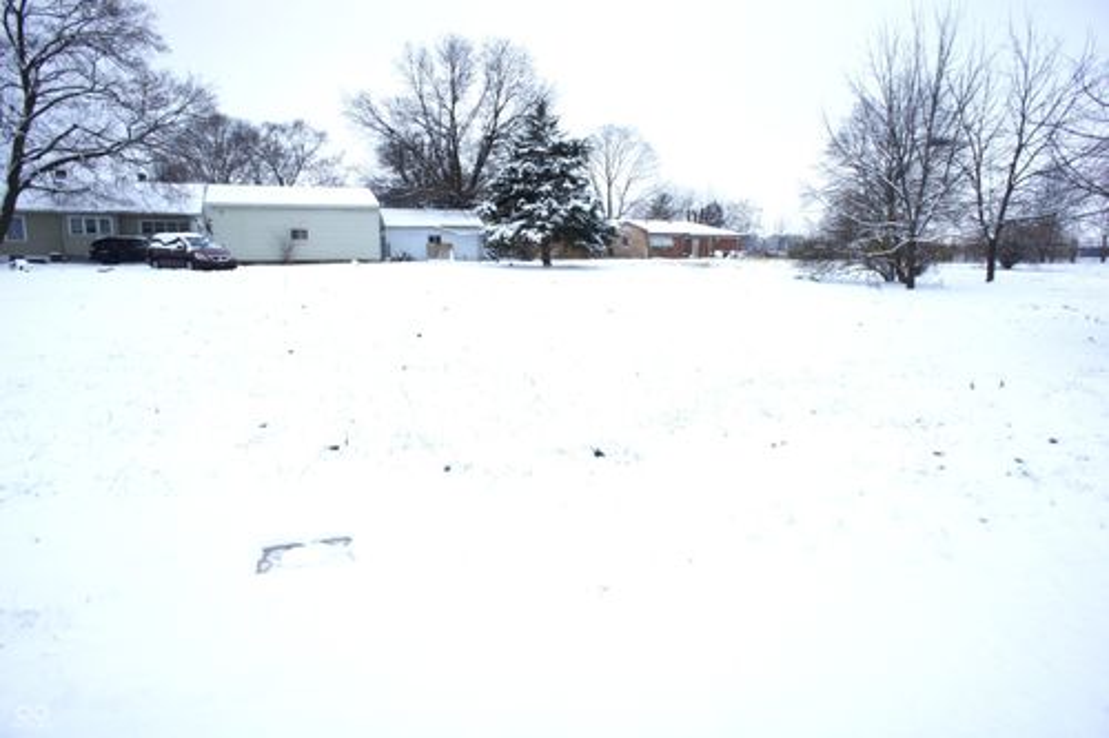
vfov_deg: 53.1
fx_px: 739
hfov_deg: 73.8
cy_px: 369
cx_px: 554
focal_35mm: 24
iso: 200
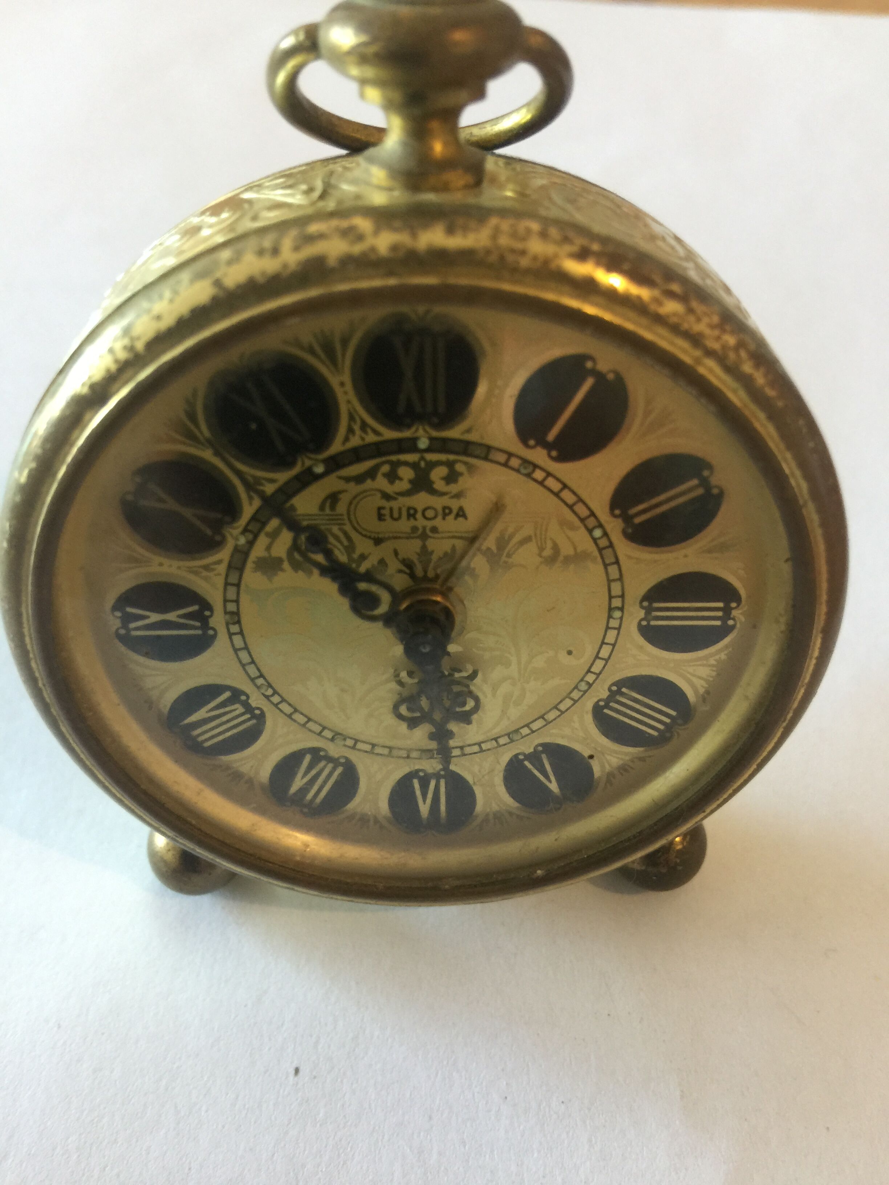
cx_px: 444
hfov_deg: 48.2
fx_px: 993
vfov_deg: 61.7
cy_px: 592
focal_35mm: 29
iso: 64
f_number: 2.2
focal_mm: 4.15
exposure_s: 1/17
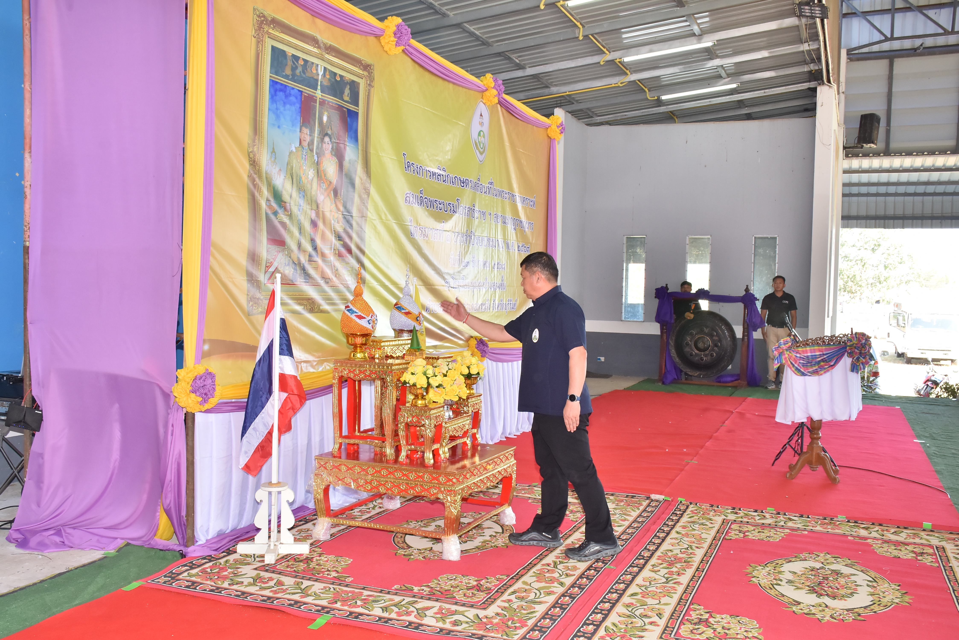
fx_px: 879
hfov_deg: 57.2
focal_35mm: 33
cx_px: 480
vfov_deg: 40.0
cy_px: 320
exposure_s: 1/80
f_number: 7.1
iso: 640
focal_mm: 22
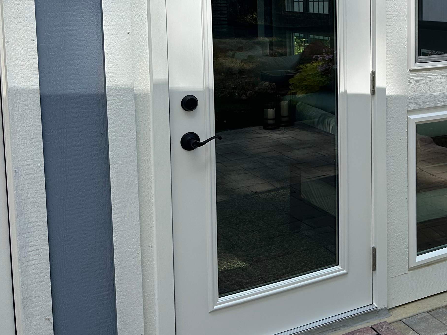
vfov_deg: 26.8
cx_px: 401
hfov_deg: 34.2
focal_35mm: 53
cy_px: 52
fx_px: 684
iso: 80
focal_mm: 6.86
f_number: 1.78
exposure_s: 1/2410
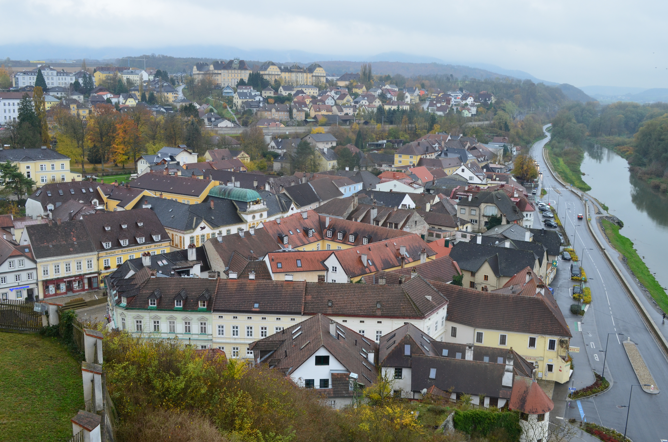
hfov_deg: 53.2
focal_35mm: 36
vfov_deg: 36.7
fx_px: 667
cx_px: 334
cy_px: 221
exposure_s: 1/50
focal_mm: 24
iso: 400
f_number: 10
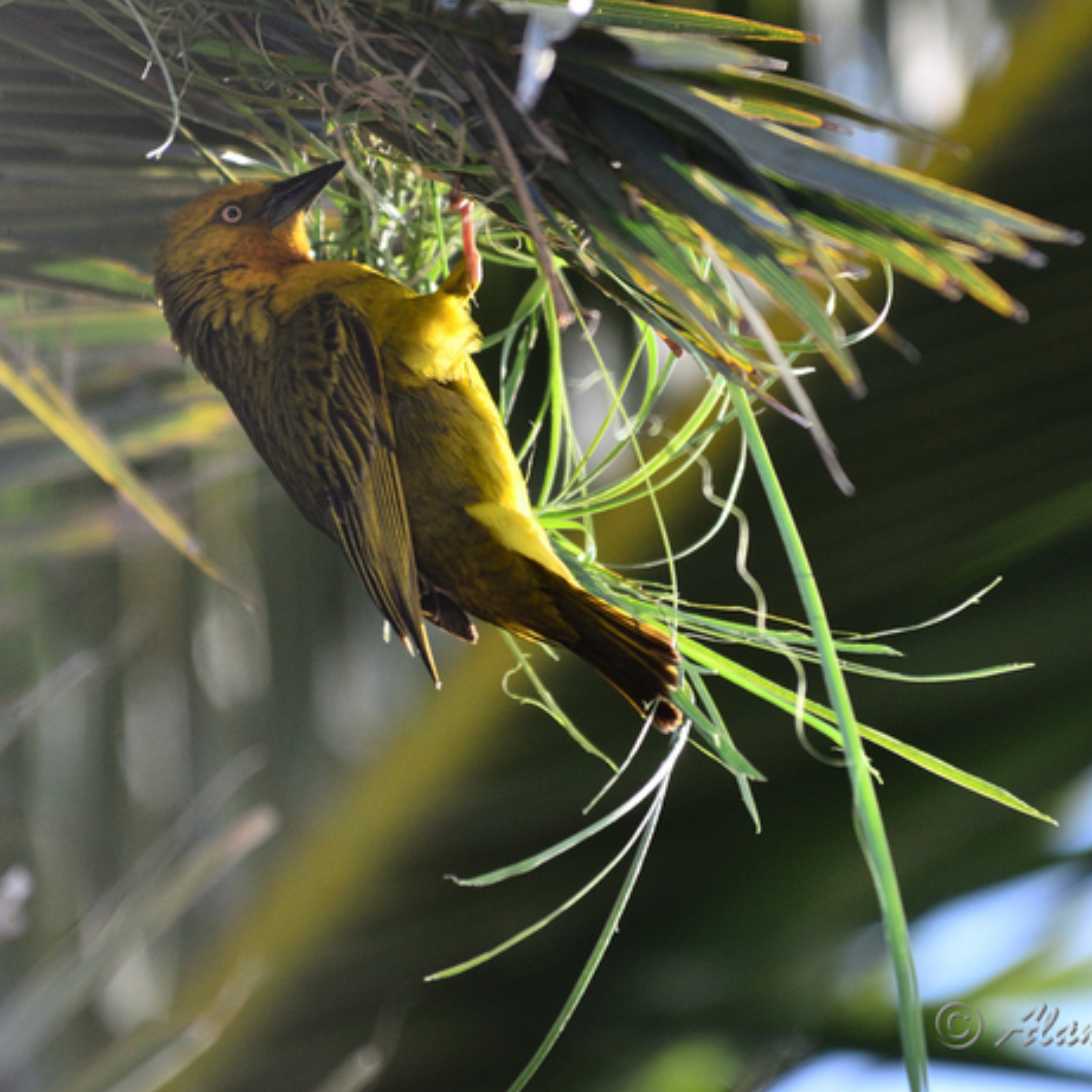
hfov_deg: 2.3
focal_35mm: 773
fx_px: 27589
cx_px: 616
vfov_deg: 2.3
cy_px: 546
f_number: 5.6
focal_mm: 400
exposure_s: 1/800
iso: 640
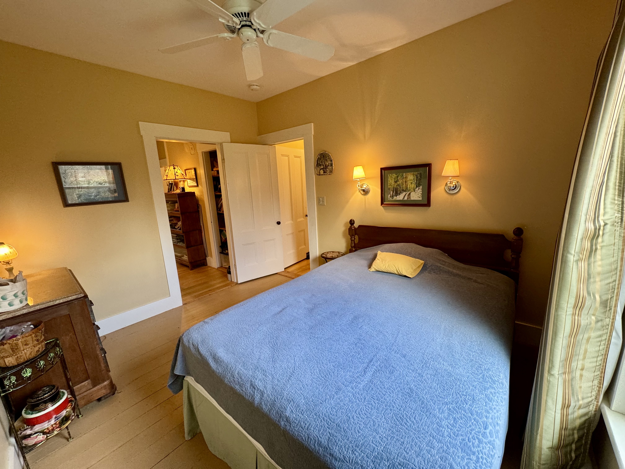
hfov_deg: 102.1
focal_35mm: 14
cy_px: 234
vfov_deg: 85.7
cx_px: 312
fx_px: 253
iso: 200
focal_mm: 2.22
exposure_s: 1/60
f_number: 2.2
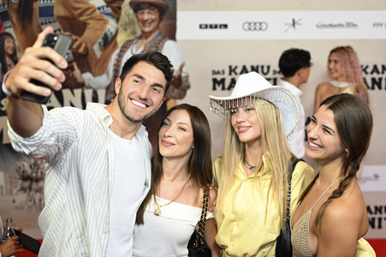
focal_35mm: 48
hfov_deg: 41.1
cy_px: 128
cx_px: 193
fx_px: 514
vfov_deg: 28.0
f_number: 2.8
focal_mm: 48
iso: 250
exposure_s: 1/160
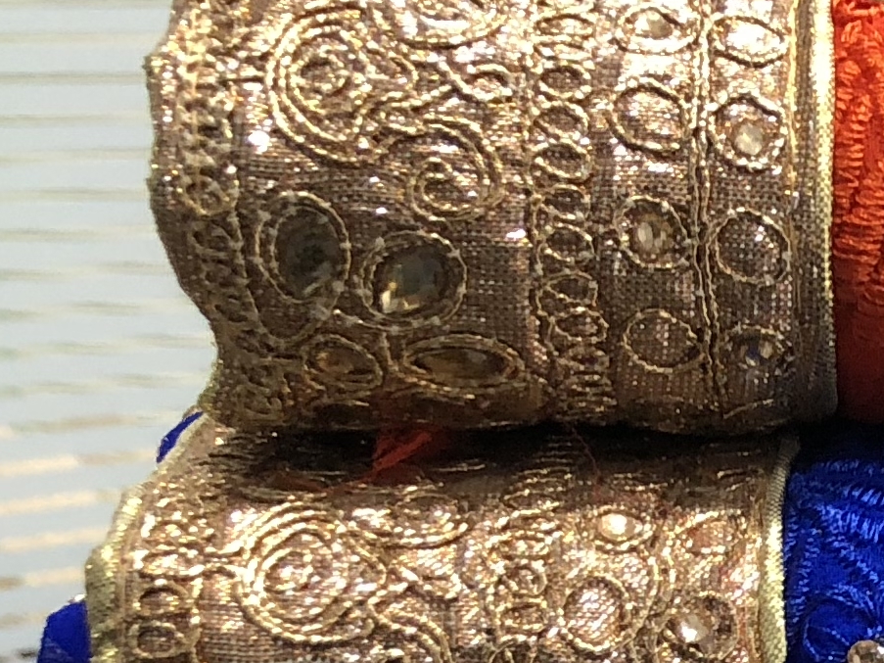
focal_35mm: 125
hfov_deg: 12.9
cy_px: 1113
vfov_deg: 11.2
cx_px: 1952
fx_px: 3192
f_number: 1.8
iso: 40
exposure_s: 1/17
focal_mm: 4
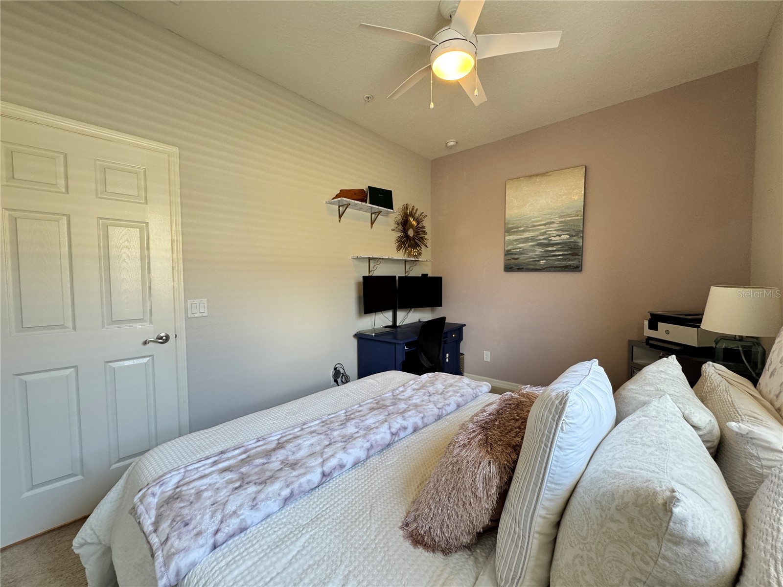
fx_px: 317
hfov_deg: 102.1
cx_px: 392
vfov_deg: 85.7
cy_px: 294
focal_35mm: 14
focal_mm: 2.22
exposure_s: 1/60
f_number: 2.2
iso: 200
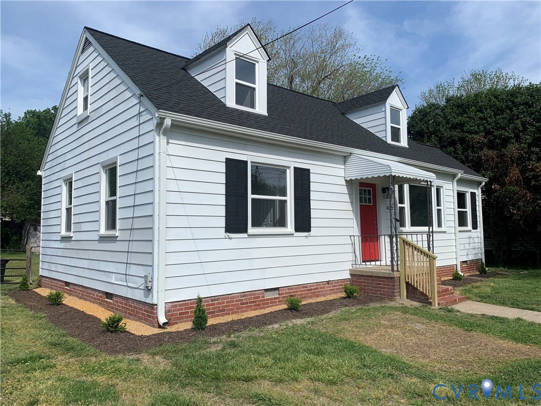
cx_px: 270
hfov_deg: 67.3
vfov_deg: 53.1
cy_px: 203
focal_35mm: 26
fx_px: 406
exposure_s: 1/3289
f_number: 1.8
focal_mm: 4.25
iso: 25
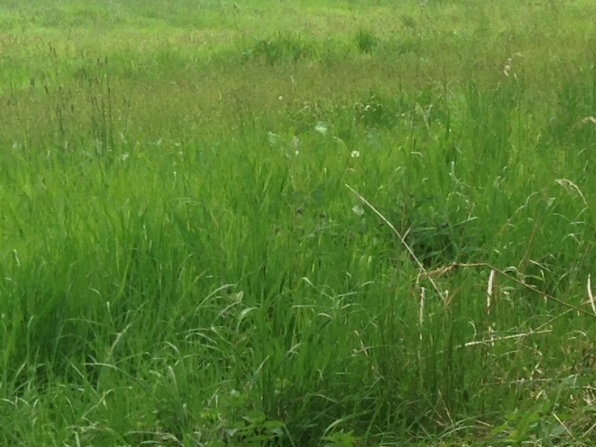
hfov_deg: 13.1
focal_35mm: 141
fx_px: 2428
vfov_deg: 10.5
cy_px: 320
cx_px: -341
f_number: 2.4
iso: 50
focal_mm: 4.12
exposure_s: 1/387
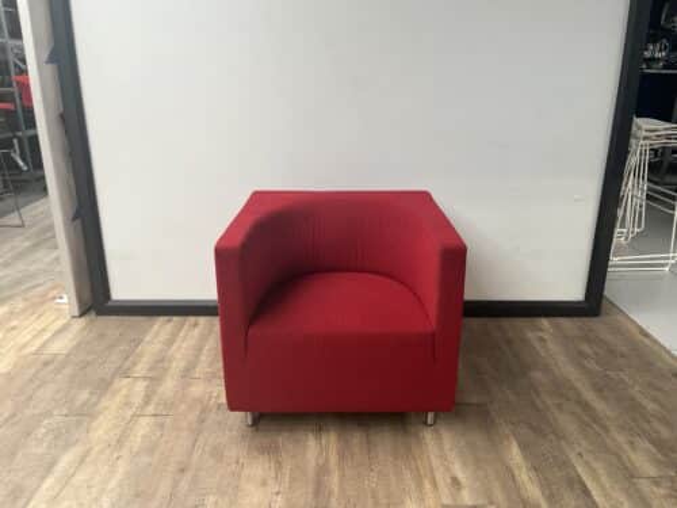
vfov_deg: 53.1
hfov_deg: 67.3
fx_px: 508
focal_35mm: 26
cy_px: 254
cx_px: 338
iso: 125
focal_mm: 5.1
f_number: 1.6
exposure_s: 1/107
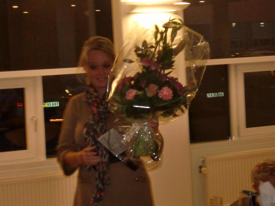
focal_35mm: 104
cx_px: 138
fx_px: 826
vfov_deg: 14.2
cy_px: 103
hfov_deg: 18.9
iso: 400
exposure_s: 1/20
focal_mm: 18.6
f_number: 5.9
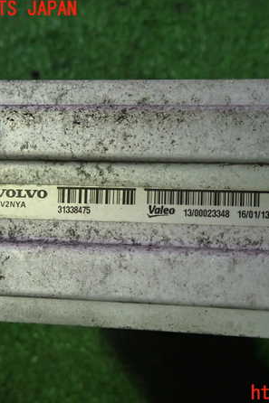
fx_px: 393
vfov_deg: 54.5
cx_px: 184
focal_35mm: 35
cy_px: 202
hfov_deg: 37.3
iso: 800
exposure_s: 1/125
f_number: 2
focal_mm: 4.5
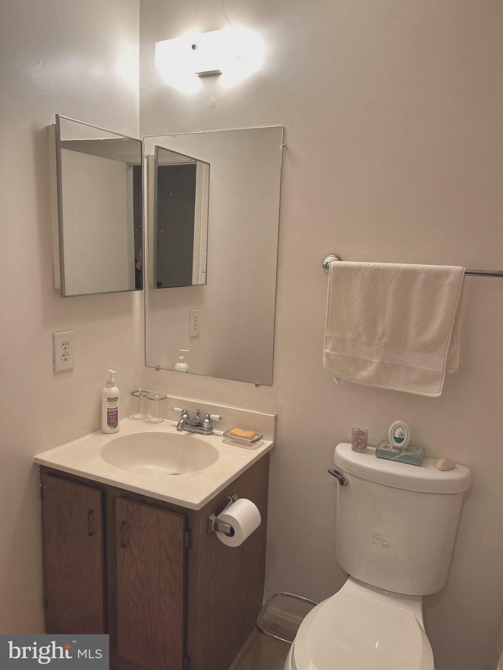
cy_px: 335
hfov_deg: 53.1
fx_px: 504
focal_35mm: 26
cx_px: 252
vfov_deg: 67.3
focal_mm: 5.7
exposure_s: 1/120
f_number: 1.5
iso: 80
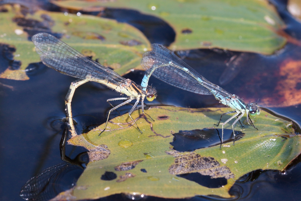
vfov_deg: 8.7
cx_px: 150
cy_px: 100
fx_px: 1317
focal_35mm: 158
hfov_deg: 13.0
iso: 400
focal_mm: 105
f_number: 10
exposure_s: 1/160
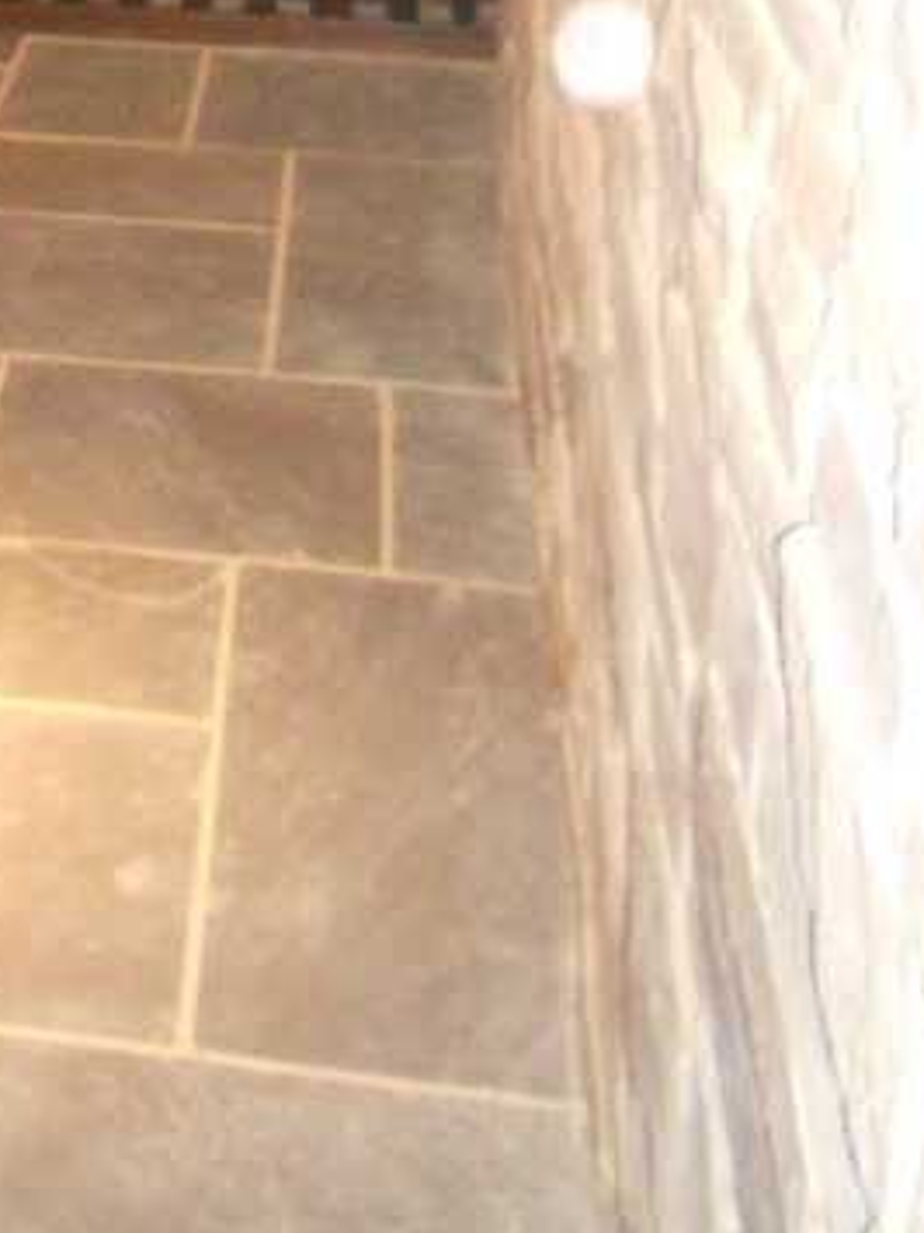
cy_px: -354
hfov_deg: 18.1
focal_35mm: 76
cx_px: -278
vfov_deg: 22.9
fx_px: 2707
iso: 640
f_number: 3.2
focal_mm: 4.9
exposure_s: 1/25
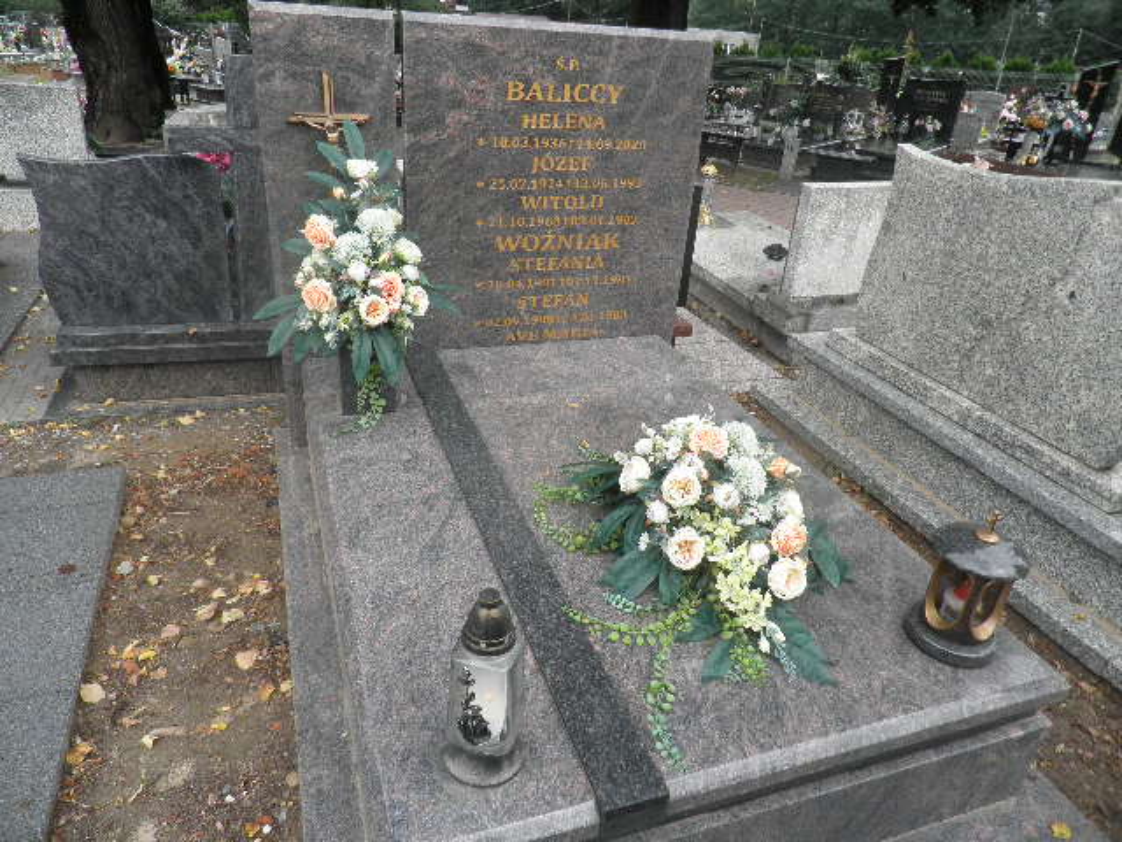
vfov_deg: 56.8
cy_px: 421
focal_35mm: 24
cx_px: 561
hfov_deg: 71.6
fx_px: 778
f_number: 3.3
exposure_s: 1/320
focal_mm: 4.3
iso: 64
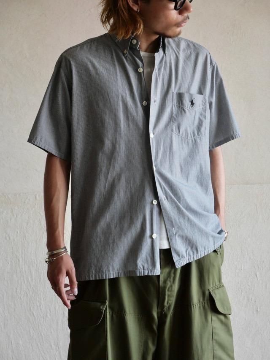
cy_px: 180
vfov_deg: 18.2
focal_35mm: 108
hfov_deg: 13.7
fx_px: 1123
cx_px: 135
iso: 1600
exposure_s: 1/125
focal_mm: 54
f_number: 4
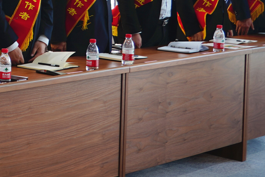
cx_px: -241
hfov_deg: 16.0
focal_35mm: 104
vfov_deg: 12.9
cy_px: -30
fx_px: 765
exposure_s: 1/10
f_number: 4
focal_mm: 24
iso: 64
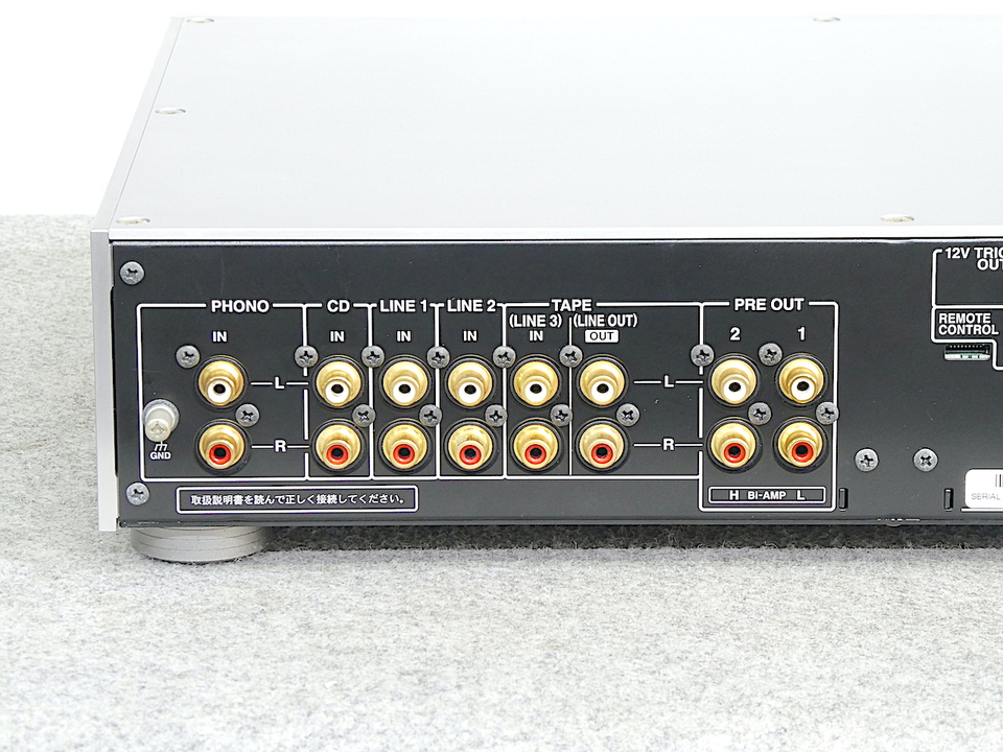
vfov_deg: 9.8
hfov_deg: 13.1
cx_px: 502
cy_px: 376
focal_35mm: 151
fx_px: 4375
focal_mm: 27.1
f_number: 5.4
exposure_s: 1/3.2
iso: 200
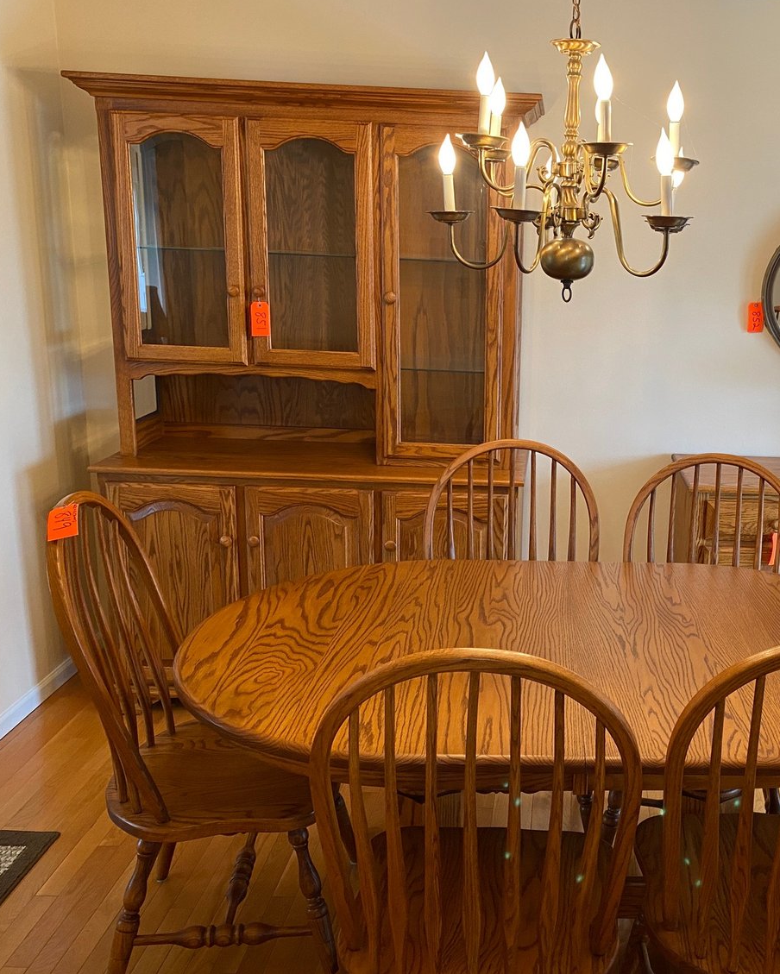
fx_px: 981
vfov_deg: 52.8
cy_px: 485
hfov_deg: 42.0
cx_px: 591
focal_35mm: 34
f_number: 1.8
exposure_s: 1/60
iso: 125
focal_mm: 4.25
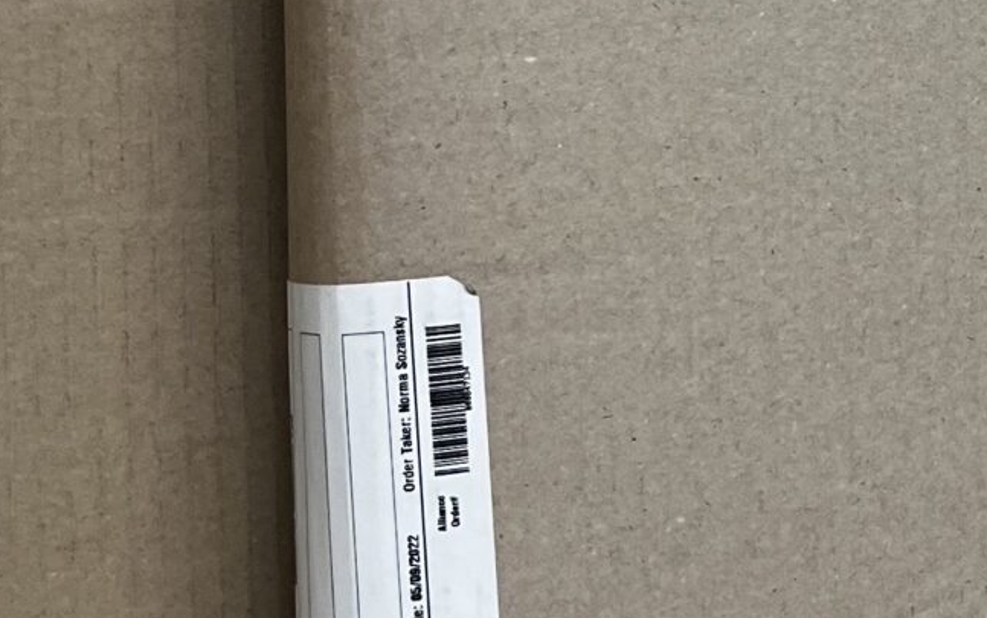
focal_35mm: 109
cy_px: -142
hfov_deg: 17.6
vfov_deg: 11.8
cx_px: 1370
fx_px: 2933
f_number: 1.6
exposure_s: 1/113
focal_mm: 5.1
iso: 125
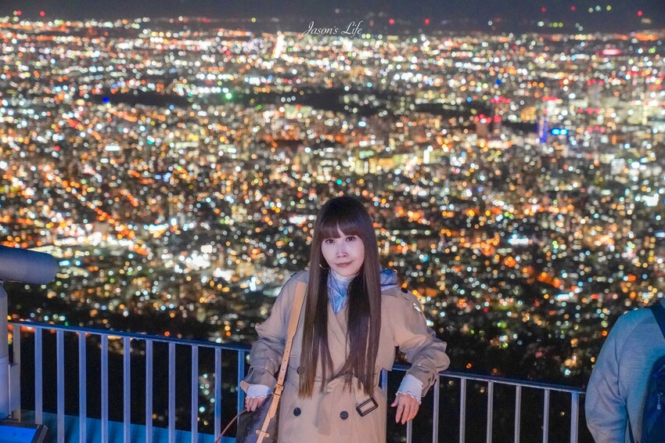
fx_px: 1292
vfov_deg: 19.4
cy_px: 222
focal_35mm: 70
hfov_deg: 28.9
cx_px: 332
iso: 12800
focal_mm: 70
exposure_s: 1/25
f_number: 4.5
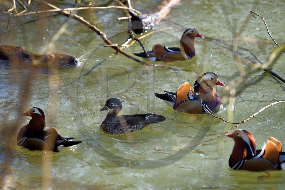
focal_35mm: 200
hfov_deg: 10.3
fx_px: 1583
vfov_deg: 6.9
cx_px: 142
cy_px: 95
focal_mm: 200
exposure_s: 1/800
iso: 200
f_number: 4
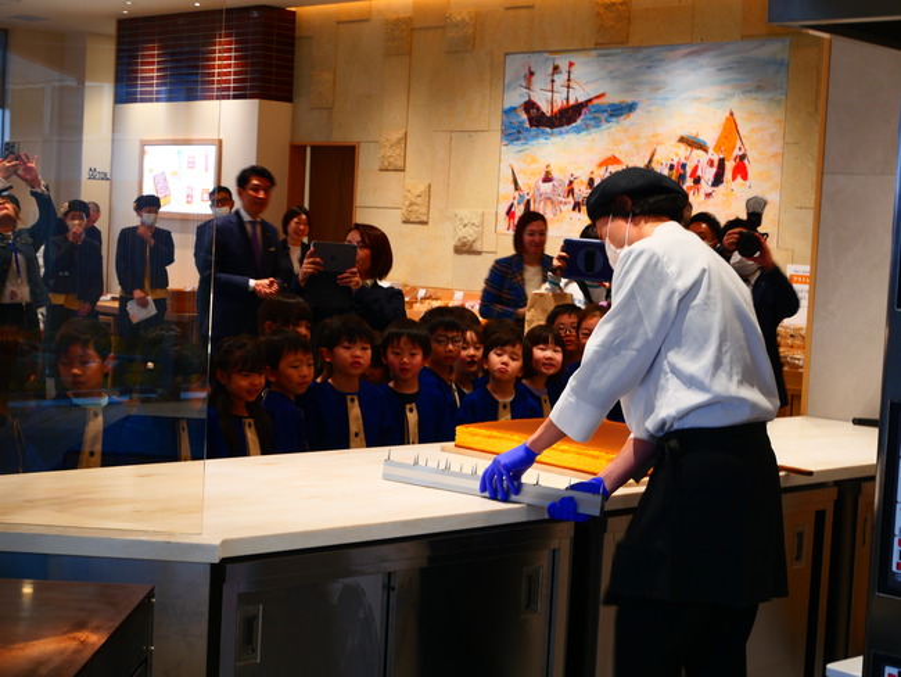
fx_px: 1666
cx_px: 450
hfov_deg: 30.3
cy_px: 338
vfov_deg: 22.9
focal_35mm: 64
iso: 200
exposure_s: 1/25
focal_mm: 32
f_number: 5.6
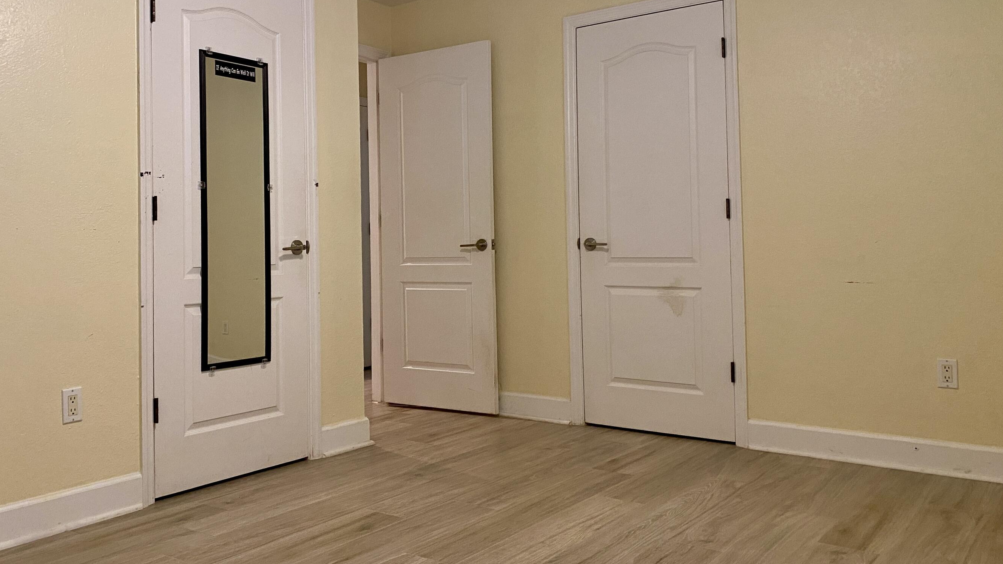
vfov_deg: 36.5
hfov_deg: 60.9
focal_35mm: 32
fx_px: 851
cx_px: 450
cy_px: 210
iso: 250
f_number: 1.8
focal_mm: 4.25
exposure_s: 1/60
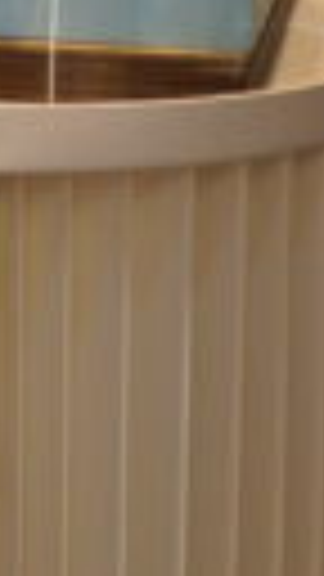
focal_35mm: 232
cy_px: -482
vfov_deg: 8.9
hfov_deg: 5.2
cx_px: -180
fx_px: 3543
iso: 640
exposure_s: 1/60
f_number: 4
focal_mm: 37
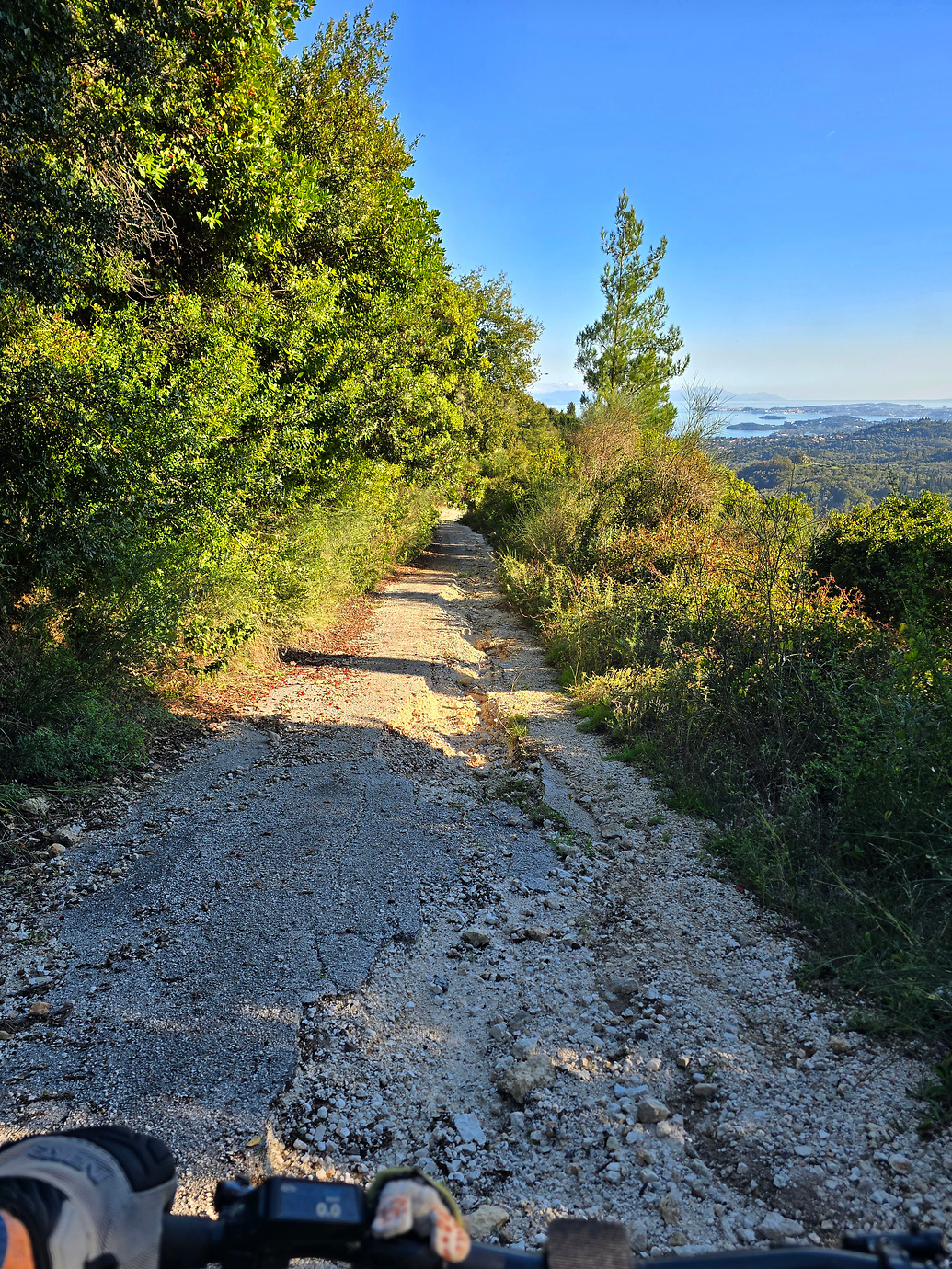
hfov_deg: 56.8
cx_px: 480
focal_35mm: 24
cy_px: 655
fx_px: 880
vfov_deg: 71.6
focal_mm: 6.3
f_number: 1.7
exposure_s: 1/296
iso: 12
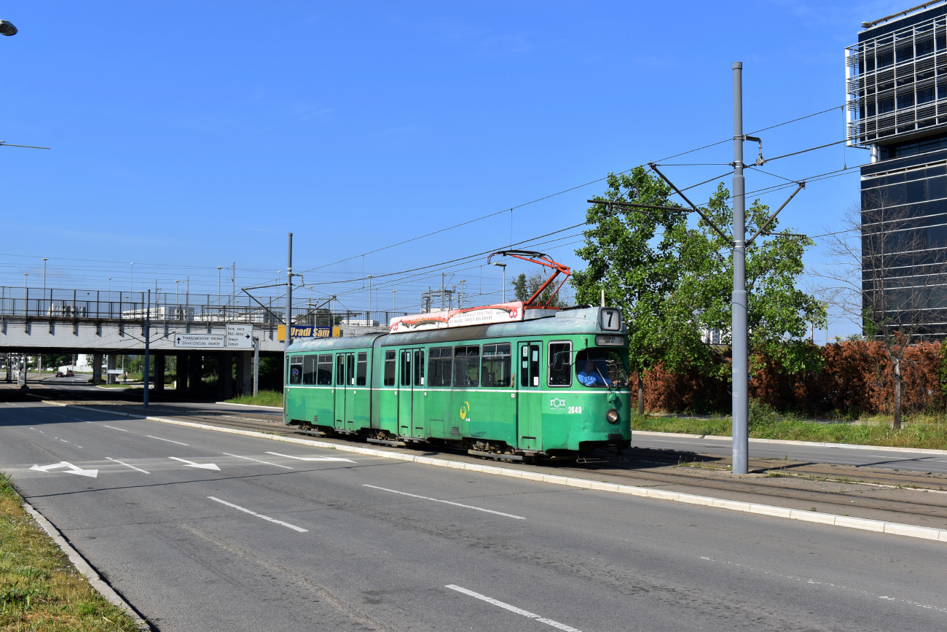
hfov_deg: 47.9
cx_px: 474
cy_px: 316
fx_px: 1065
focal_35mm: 40
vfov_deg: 33.0
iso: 200
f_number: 10
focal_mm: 27
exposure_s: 1/400
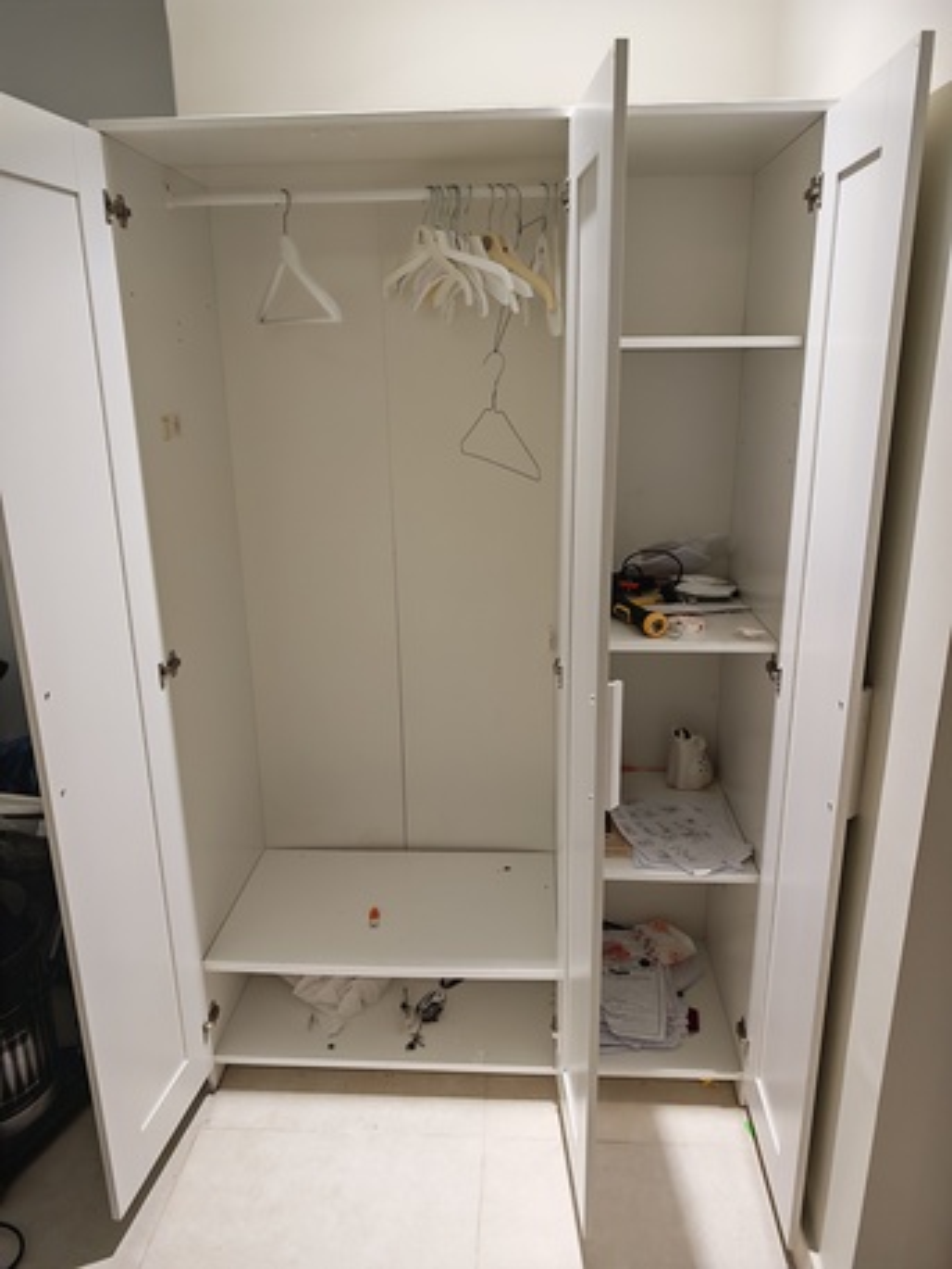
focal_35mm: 24
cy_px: 634
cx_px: 476
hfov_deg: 56.8
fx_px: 880
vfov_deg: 71.6
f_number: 2
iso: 320
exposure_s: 1/60
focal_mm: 6.83
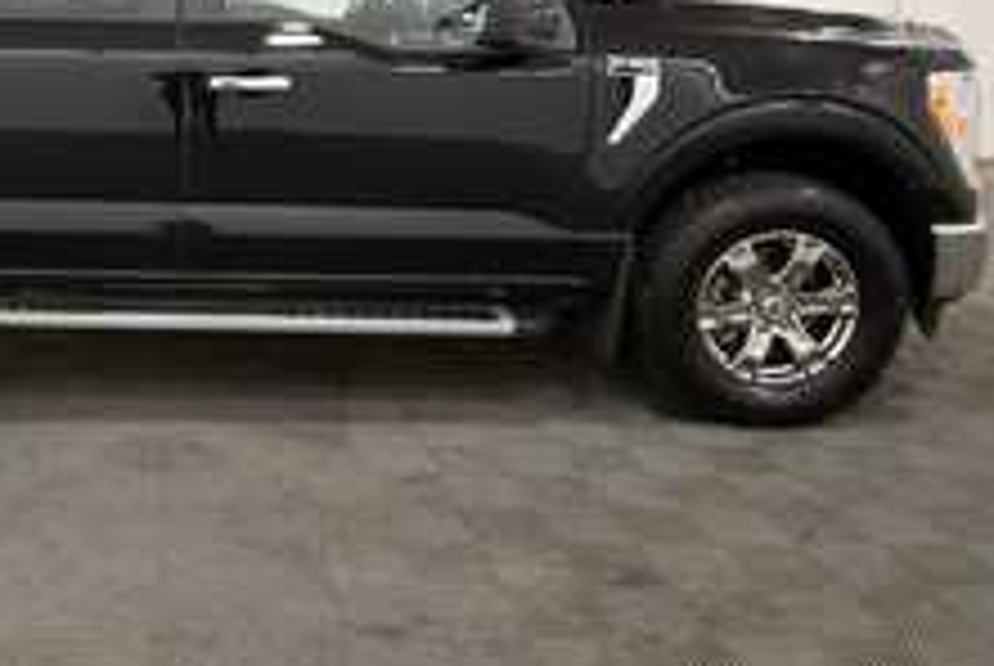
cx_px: 139
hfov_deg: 46.7
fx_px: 1051
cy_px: 142
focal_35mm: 38
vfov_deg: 34.2
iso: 800
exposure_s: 1/125
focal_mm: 14
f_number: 5
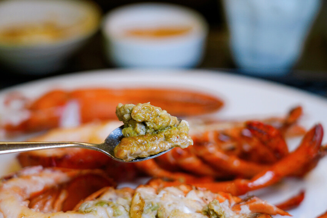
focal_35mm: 73
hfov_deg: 27.7
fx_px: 663
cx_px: 164
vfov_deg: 18.7
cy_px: 109
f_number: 4
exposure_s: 1/80
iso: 320
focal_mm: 73
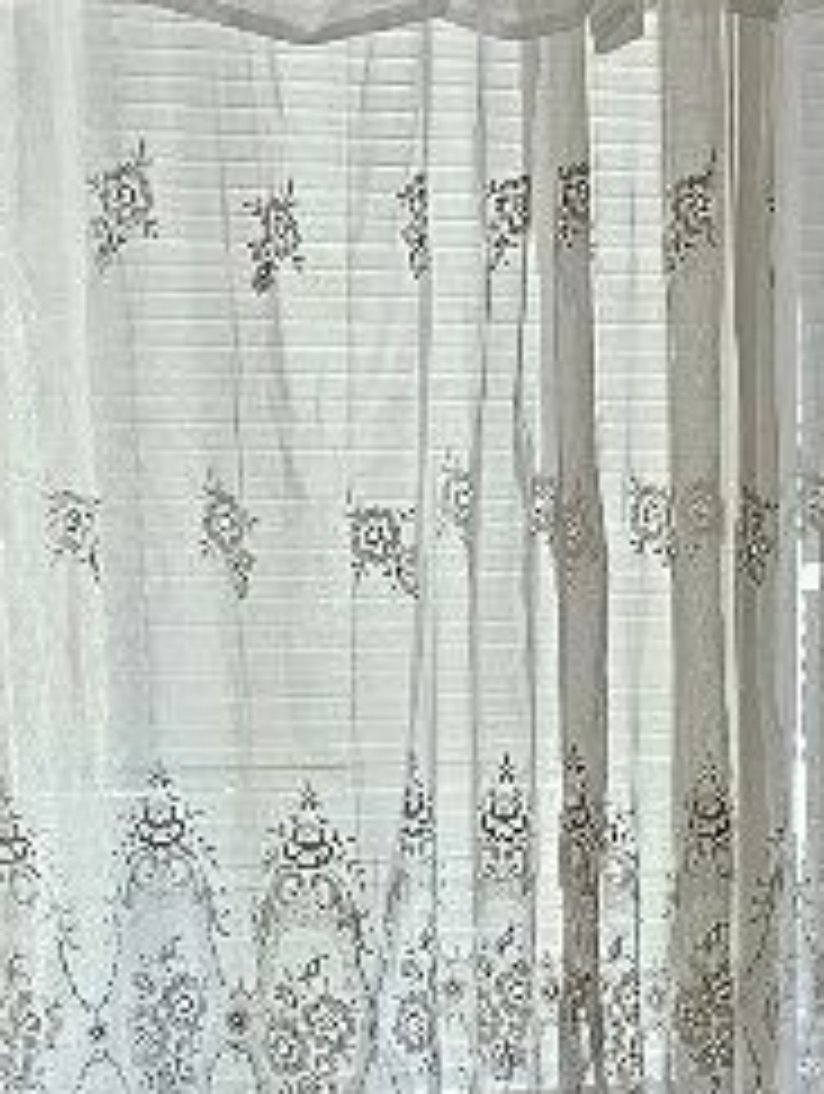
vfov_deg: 14.2
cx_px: 563
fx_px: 3989
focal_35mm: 126
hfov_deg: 11.8
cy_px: 1812
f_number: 1.8
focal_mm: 5.4
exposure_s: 1/101
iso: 320
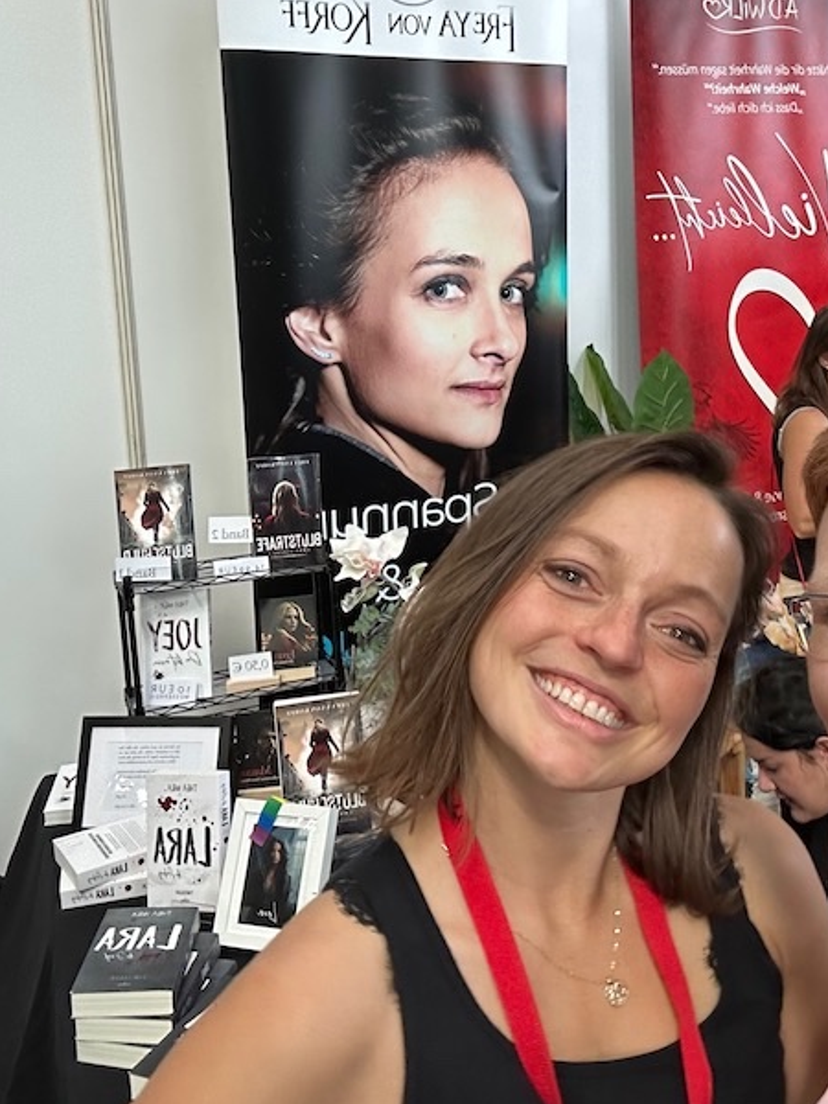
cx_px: 504
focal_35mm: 40
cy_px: 434
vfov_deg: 46.5
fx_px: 1276
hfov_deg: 35.8
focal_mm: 2.69
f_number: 1.9
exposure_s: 1/50
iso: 80
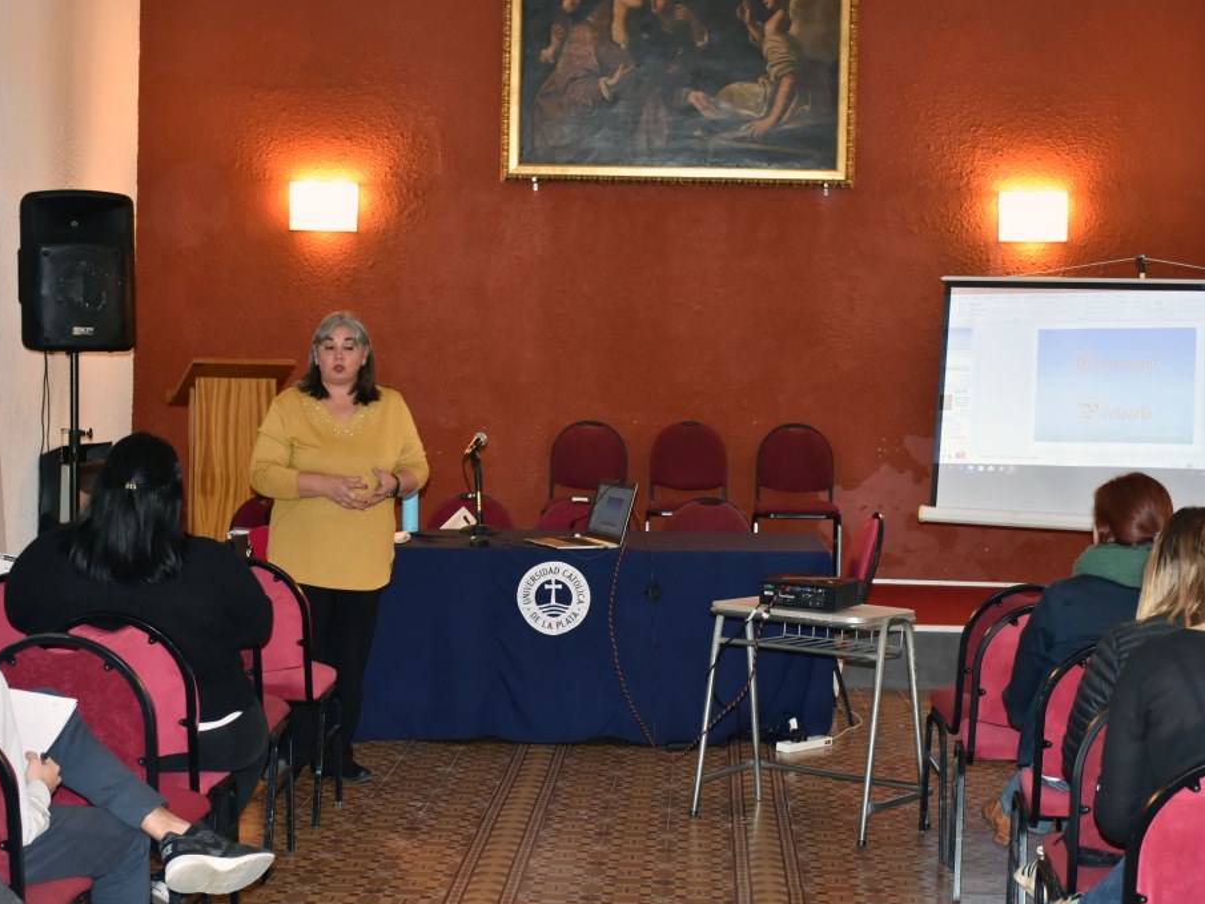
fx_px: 2159
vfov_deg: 23.7
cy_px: 453
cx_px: 662
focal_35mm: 62
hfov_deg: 31.2
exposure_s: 1/60
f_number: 5
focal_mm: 38
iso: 800
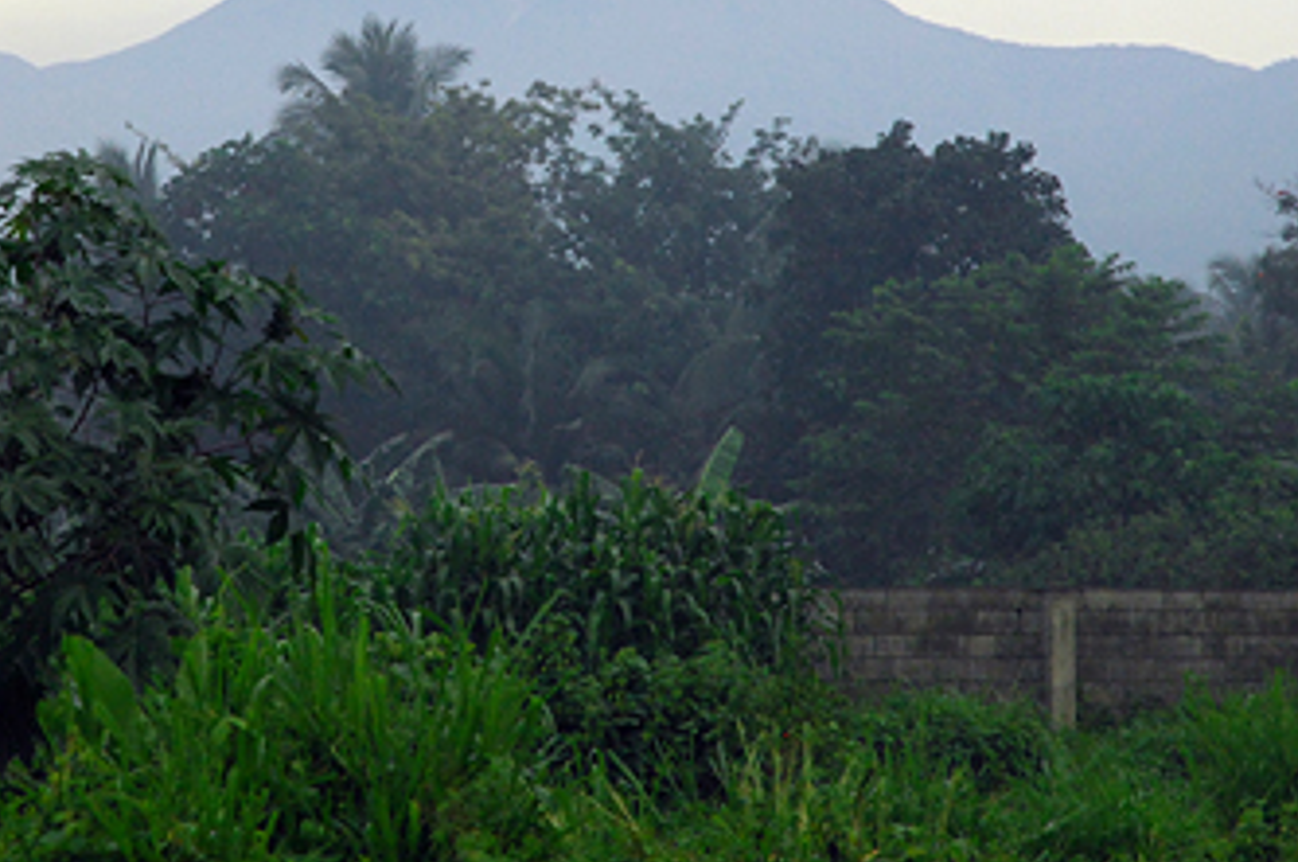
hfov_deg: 9.0
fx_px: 8277
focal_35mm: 230
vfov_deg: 5.9
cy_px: 119
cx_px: 425
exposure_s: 1/500
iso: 400
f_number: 8
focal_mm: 85
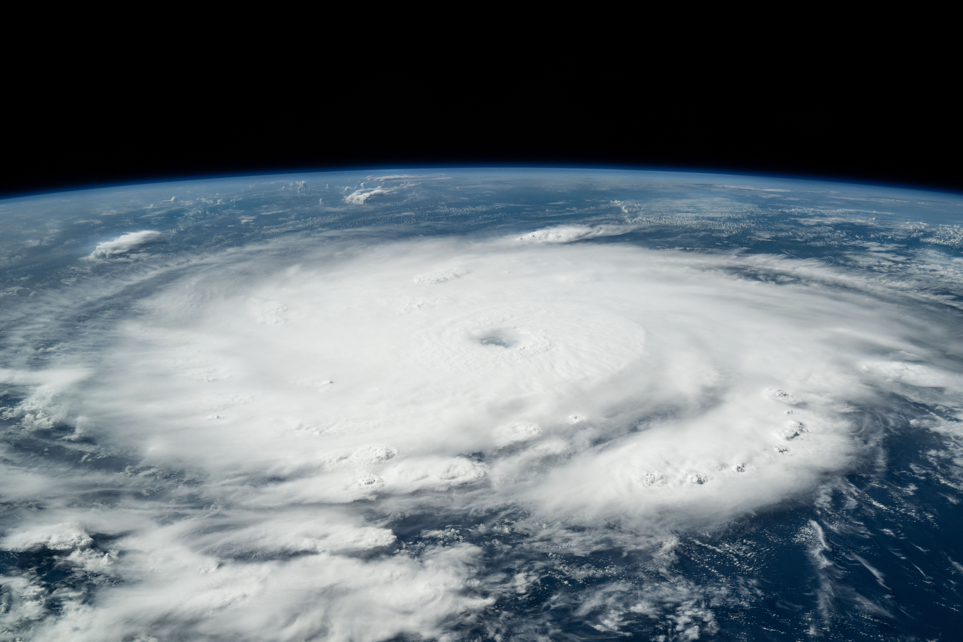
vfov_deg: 29.2
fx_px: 1230
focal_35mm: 46
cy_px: 321
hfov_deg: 42.7
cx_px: 482
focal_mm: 46
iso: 640
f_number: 13
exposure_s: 1/1600
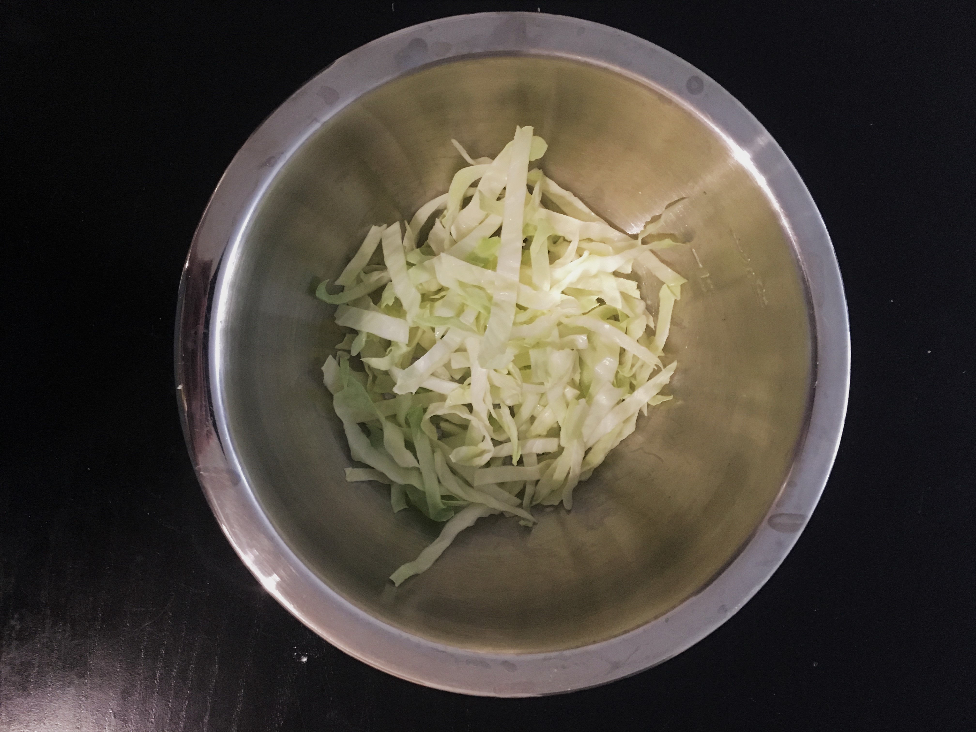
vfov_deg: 48.2
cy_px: 366
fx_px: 818
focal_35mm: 29
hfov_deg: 61.7
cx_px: 488
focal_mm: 4.15
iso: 250
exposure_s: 1/15
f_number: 2.2
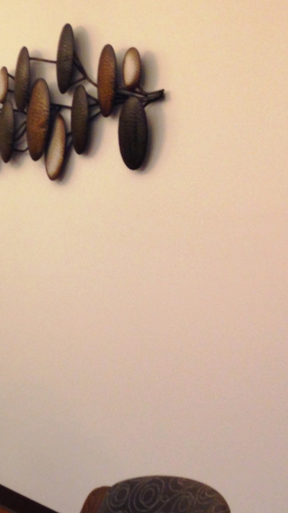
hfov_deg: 12.7
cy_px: 364
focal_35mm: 86
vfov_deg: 24.6
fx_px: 1169
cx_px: -241
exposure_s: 1/20
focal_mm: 4.12
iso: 80
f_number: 2.4
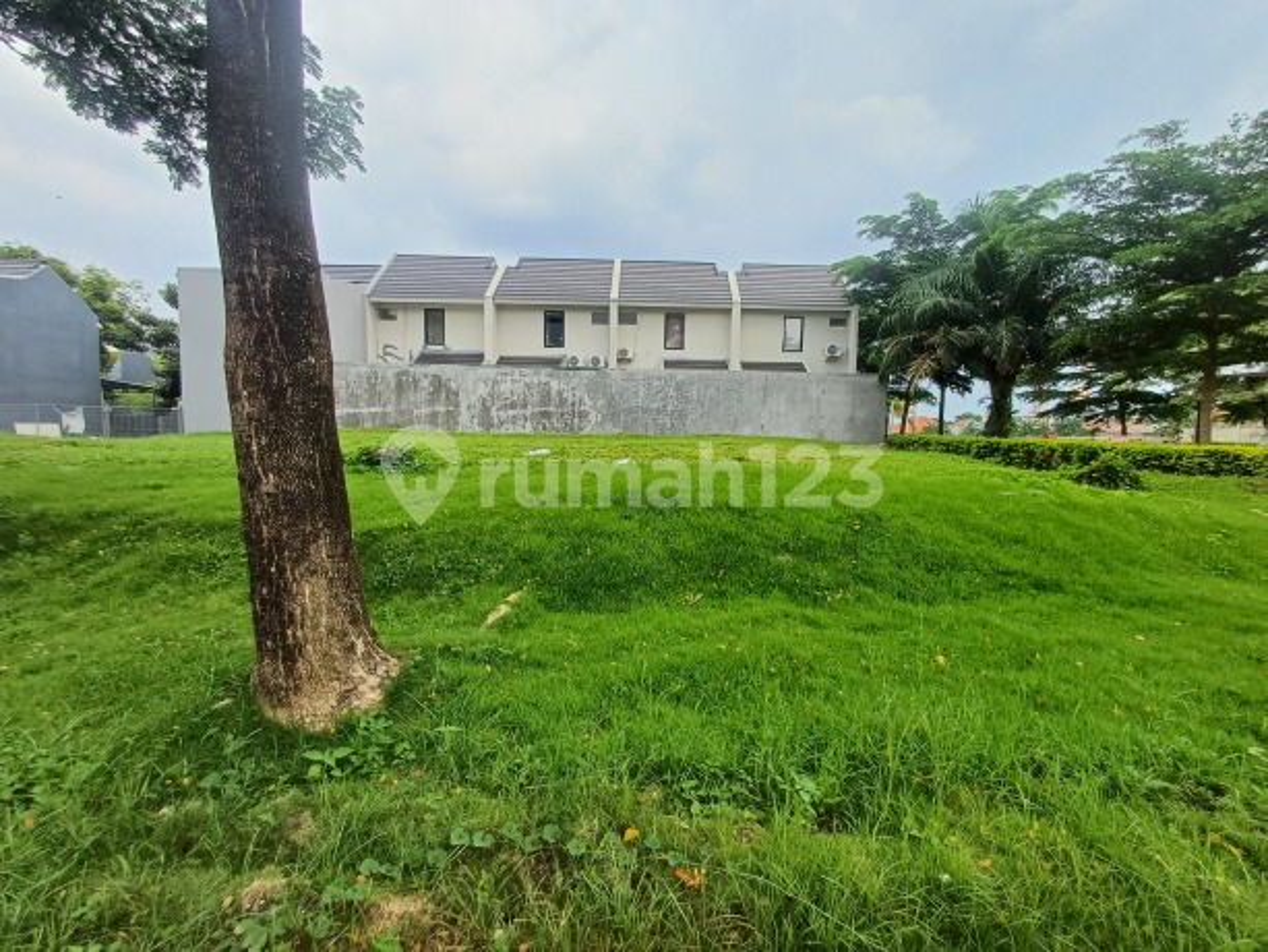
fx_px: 586
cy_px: 476
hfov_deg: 94.5
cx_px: 634
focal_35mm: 16
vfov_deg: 78.1
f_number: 2.2
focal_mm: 1.64
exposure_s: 1/928
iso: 40
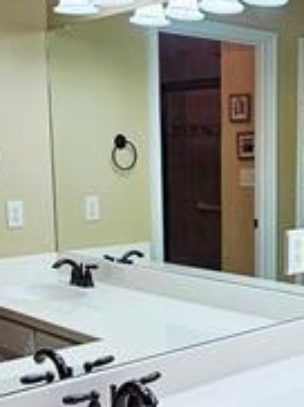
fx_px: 646
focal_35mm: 55
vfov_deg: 34.6
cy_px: 273
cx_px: 237
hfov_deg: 26.1
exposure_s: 1/60.2
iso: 50
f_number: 2.2
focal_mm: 2.2
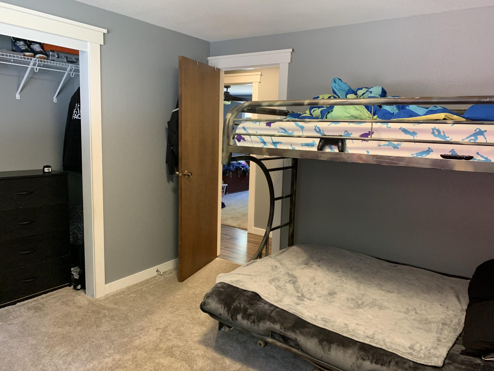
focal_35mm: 26
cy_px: 186
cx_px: 247
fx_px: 371
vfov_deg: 53.1
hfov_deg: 67.3
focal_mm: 4.25
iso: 250
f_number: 1.8
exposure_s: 1/40
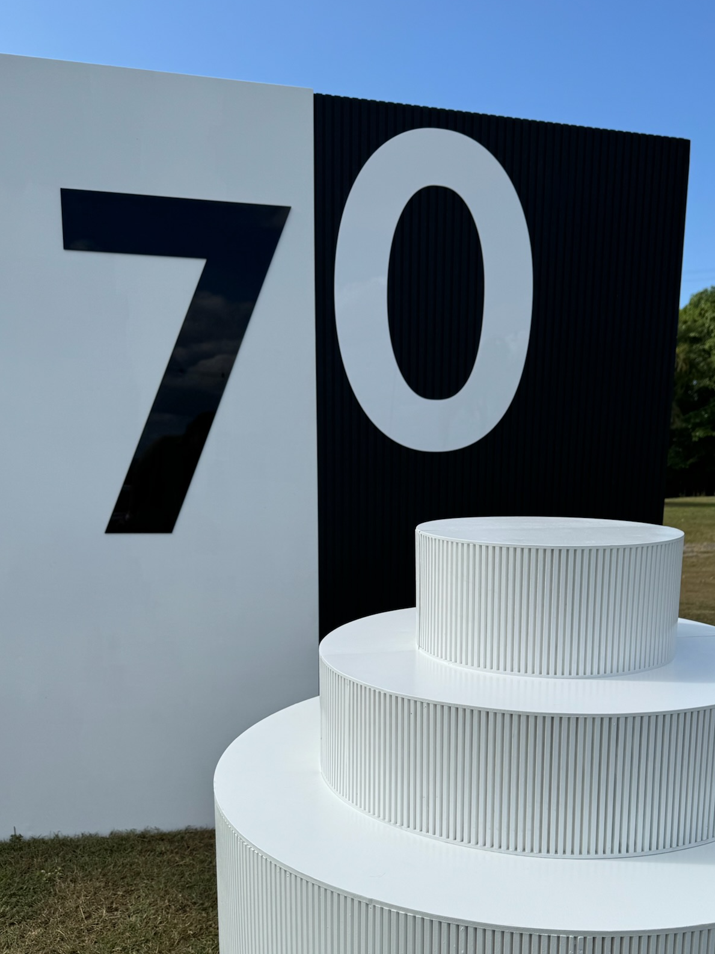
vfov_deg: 57.5
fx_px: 854
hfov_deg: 45.1
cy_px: 608
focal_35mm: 31
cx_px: 438
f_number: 1.78
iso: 80
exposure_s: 1/7092
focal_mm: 6.76
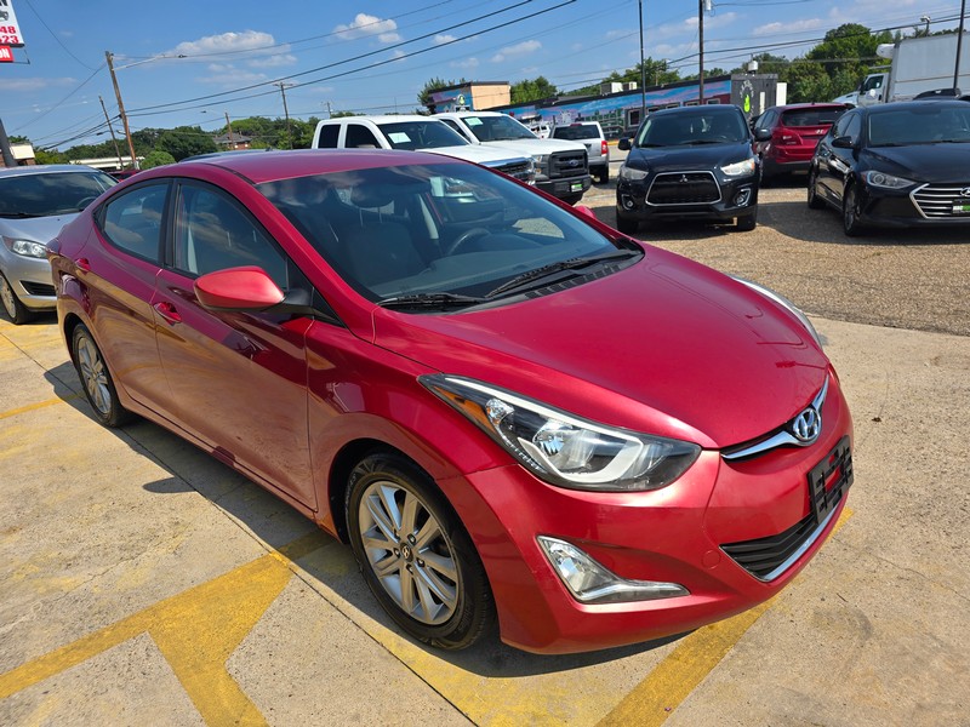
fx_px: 644
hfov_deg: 73.9
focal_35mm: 23
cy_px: 364
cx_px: 485
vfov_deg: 58.9
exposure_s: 1/965
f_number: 1.7
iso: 12
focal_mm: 6.3
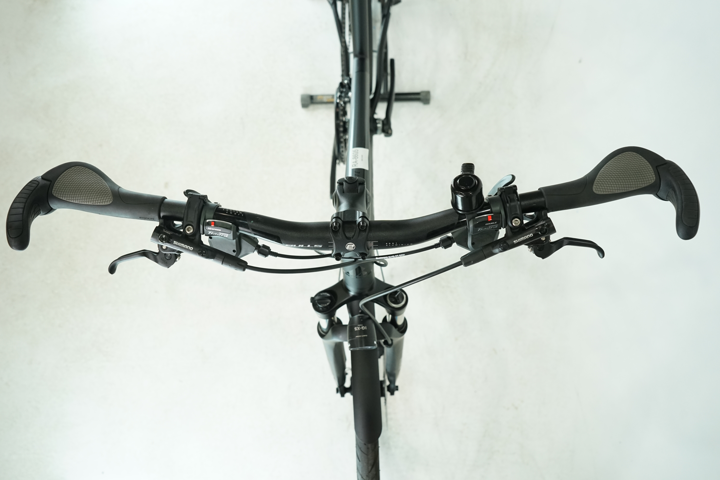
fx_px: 560
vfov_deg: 46.4
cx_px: 360
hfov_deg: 65.5
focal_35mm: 28
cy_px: 240
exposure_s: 1/200
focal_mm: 28
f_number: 5.6
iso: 1600
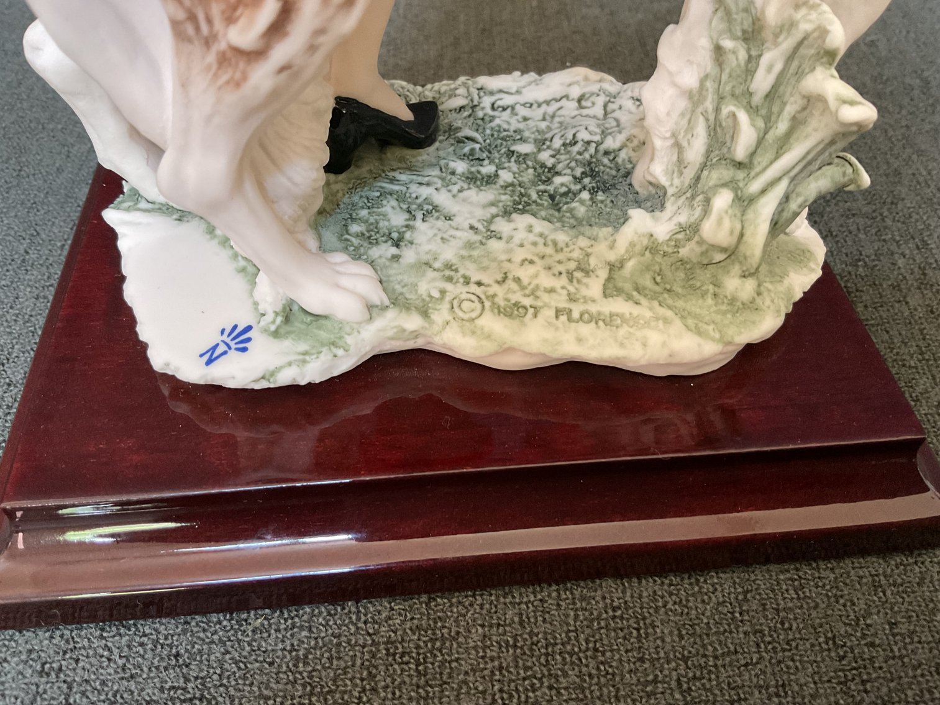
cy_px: 352
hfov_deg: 61.7
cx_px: 470
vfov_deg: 48.2
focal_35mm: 29
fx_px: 788
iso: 320
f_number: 1.8
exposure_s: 1/40
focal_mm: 3
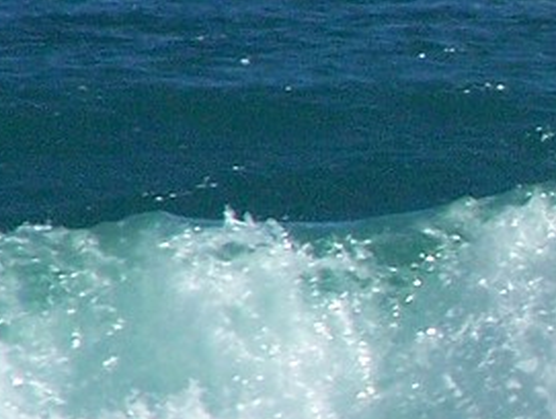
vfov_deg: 0.7
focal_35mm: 2240
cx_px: 1282
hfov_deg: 0.9
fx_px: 36027
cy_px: 444
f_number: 7.1
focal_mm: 63
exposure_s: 1/1250
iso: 160
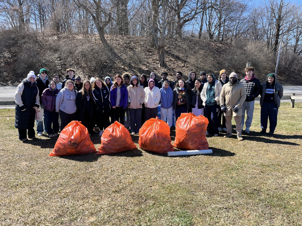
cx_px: 151
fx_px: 227
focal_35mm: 26
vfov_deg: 53.1
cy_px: 113
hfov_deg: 67.3
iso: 50
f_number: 1.6
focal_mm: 5.1
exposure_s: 1/1186
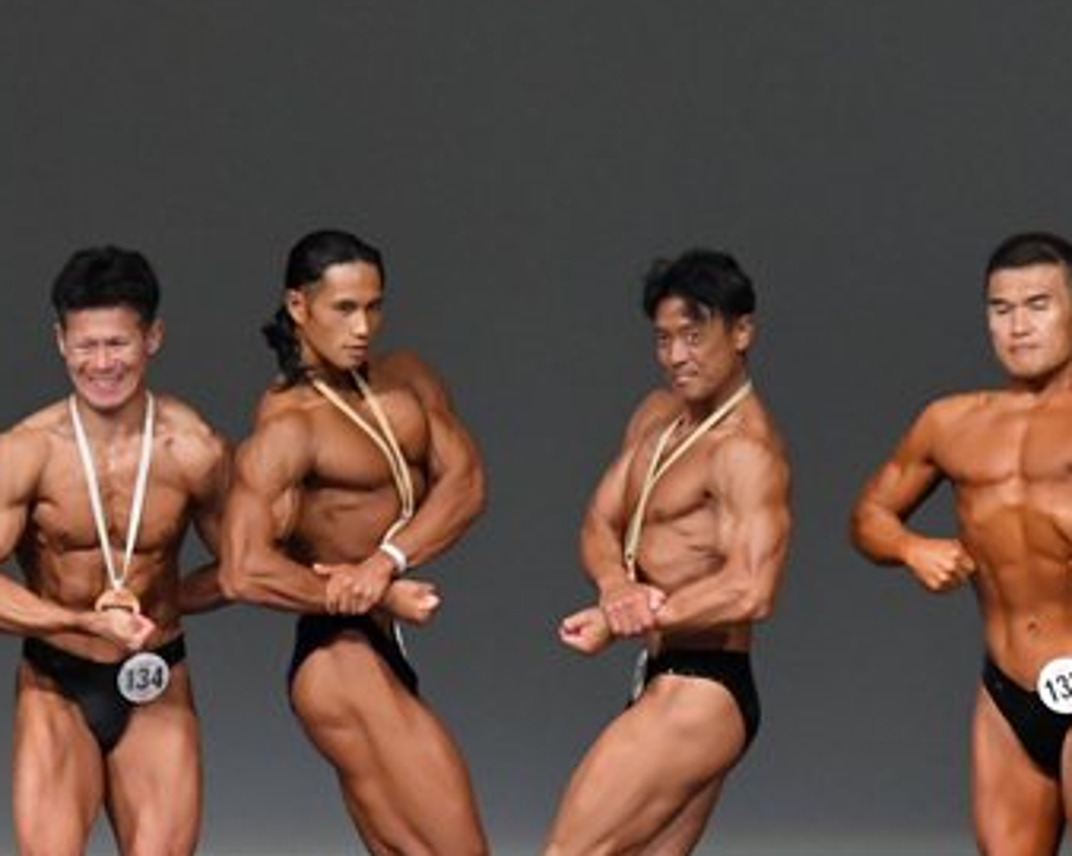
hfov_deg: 3.7
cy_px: 621
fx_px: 16393
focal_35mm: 517
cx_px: 379
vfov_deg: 3.0
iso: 5000
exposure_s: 1/400
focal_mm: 160
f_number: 5.6
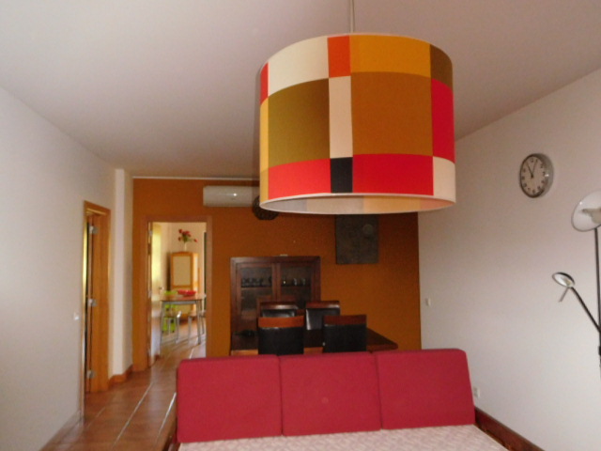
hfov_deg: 69.4
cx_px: 300
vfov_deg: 54.9
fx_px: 434
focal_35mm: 25
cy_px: 226
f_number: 3.4
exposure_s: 1/30
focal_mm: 4.5
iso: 900
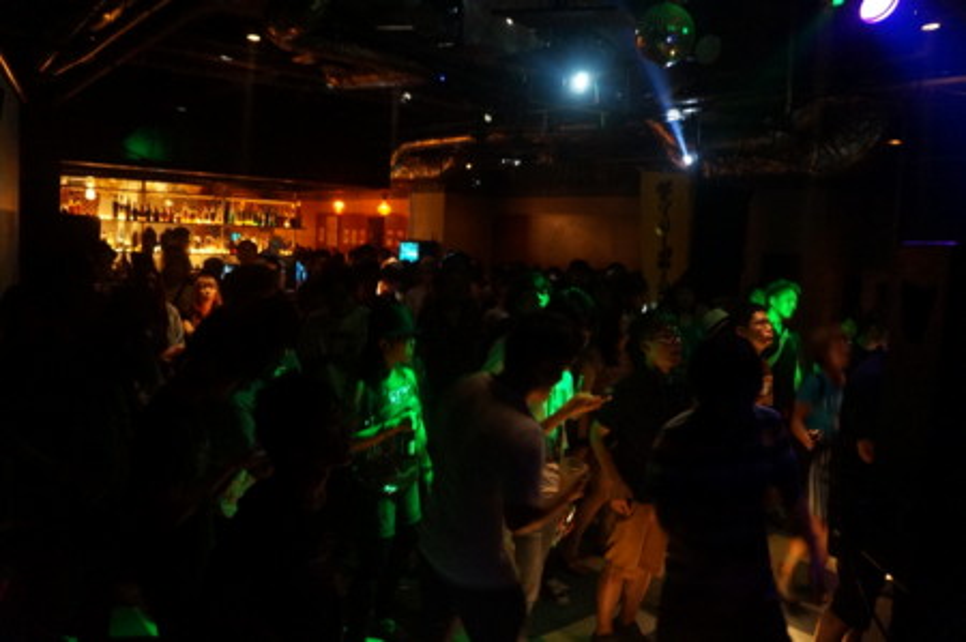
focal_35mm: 27
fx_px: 724
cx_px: 483
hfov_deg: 67.4
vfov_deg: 47.8
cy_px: 321
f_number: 3.5
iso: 3200
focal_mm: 18
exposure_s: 1/20
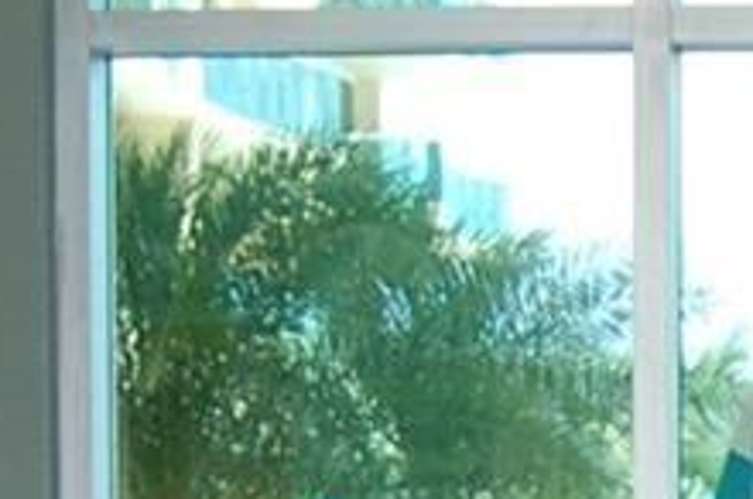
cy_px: 1034
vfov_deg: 6.7
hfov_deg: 10.3
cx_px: 1017
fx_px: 4094
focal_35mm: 196
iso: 400
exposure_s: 1/320
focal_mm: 18
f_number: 3.5
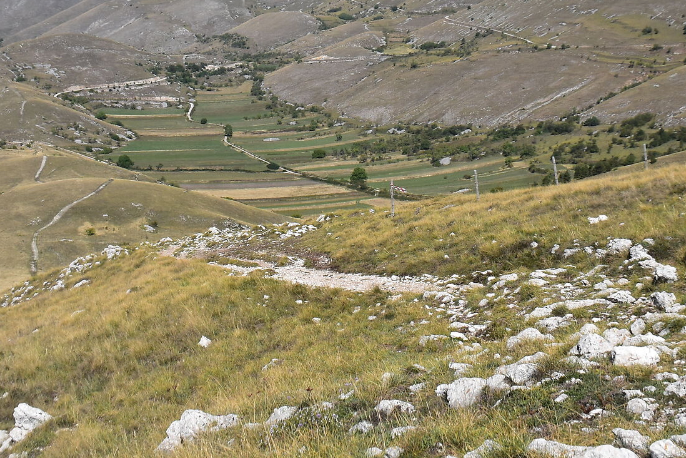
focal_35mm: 59
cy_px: 1
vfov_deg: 22.1
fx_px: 1124
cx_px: 344
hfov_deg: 33.9
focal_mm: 18
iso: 250
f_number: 11
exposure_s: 1/500
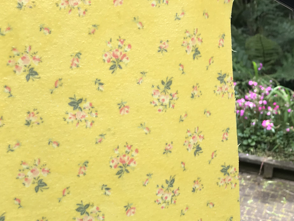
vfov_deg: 23.9
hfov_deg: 31.7
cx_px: 138
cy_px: 145
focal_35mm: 61
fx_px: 518
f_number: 1.8
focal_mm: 3.99
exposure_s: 1/233
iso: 20
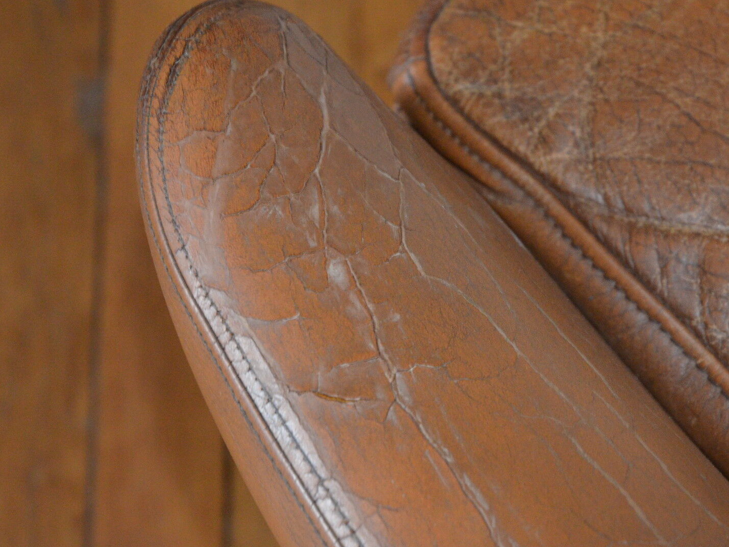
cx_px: 400
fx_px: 3243
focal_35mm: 154
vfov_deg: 9.6
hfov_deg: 12.8
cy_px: 240
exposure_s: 1/60
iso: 2000
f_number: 6.3
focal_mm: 62
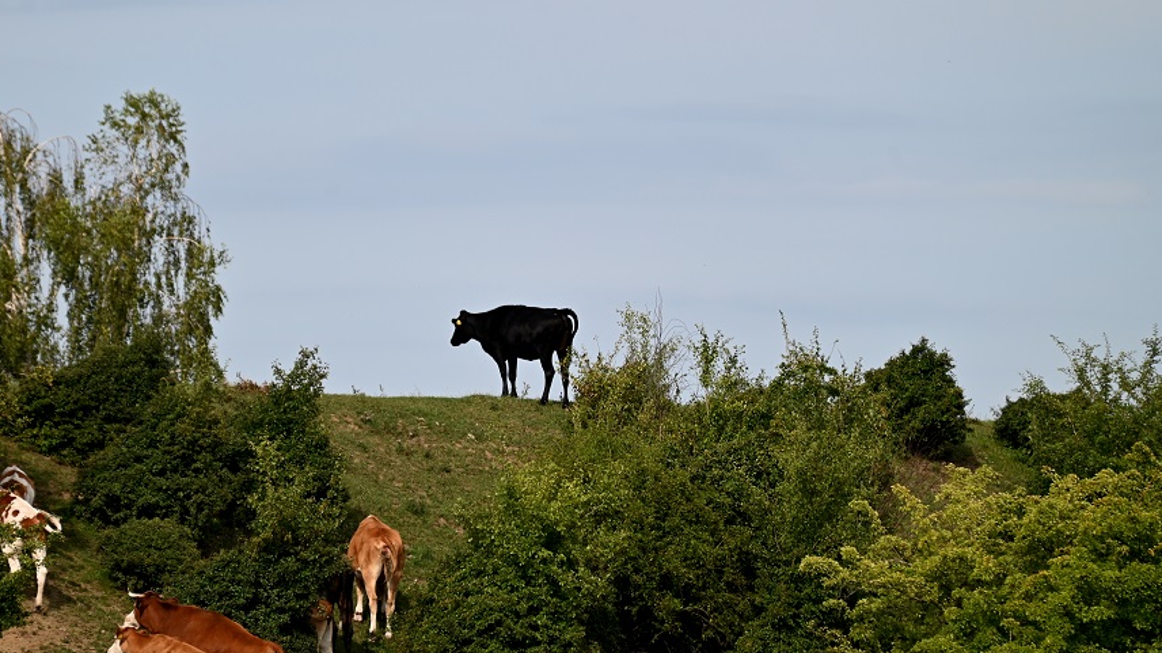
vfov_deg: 3.5
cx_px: 524
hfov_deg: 6.2
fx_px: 10751
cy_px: 360
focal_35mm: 349
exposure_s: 1/1000
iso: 250
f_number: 5.6
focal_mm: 300
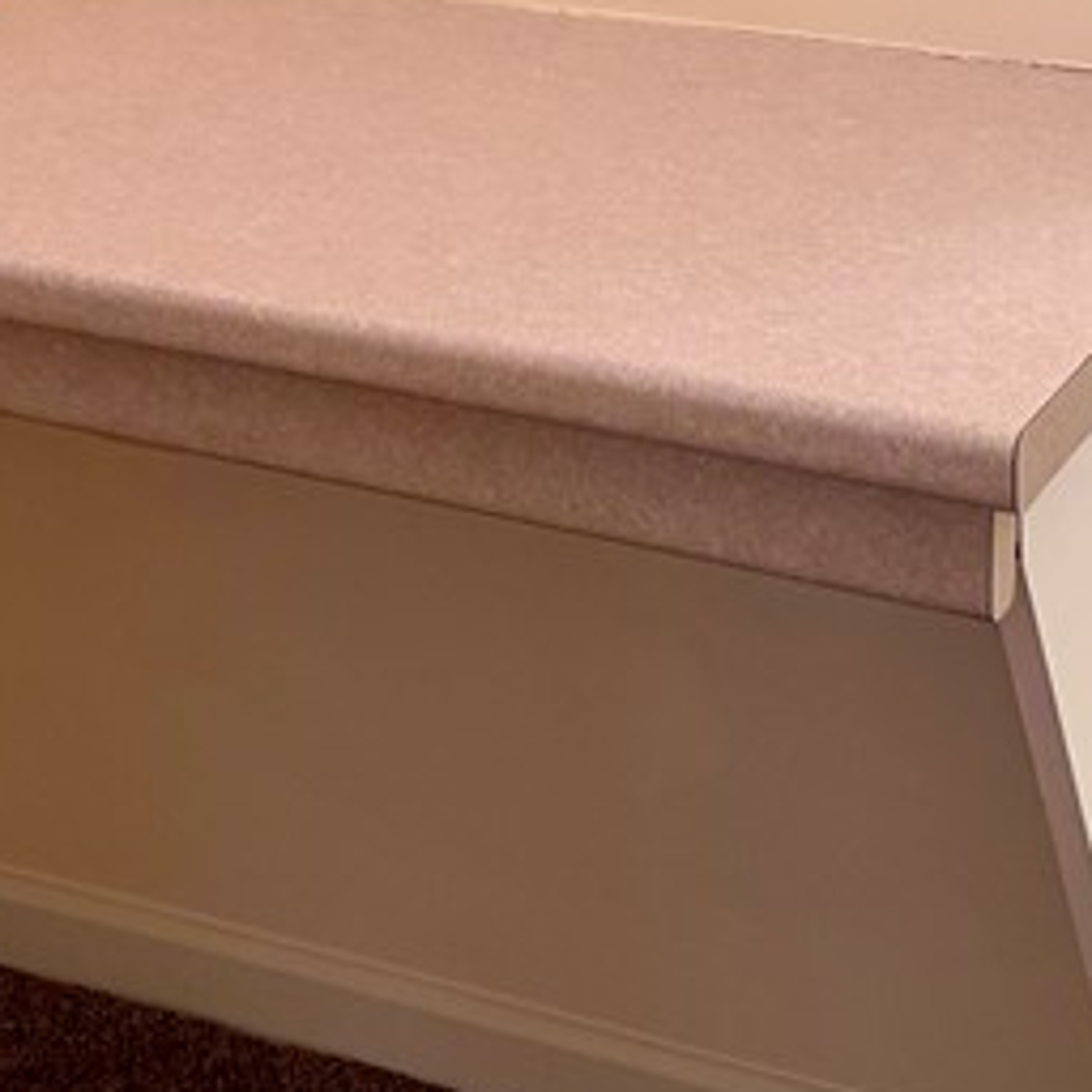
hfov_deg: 20.3
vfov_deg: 18.9
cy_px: -320
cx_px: 354
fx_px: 3034
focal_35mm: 85
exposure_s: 1/120
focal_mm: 6.76
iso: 200
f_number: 1.78
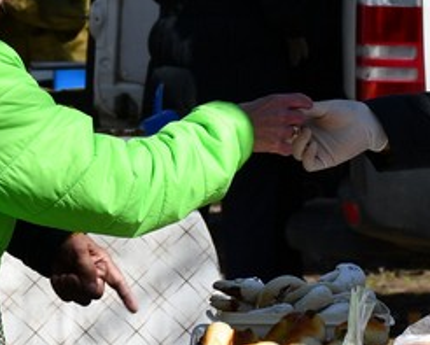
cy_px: 108
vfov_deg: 3.8
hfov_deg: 4.7
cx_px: 376
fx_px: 5220
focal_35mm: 410
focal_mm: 70
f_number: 8
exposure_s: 1/500
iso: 180
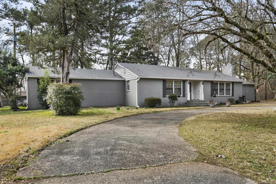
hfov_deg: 71.5
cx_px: 138
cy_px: 92
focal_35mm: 25
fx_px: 192
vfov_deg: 51.3
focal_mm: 16.6
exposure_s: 1/50
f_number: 7.1
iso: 500
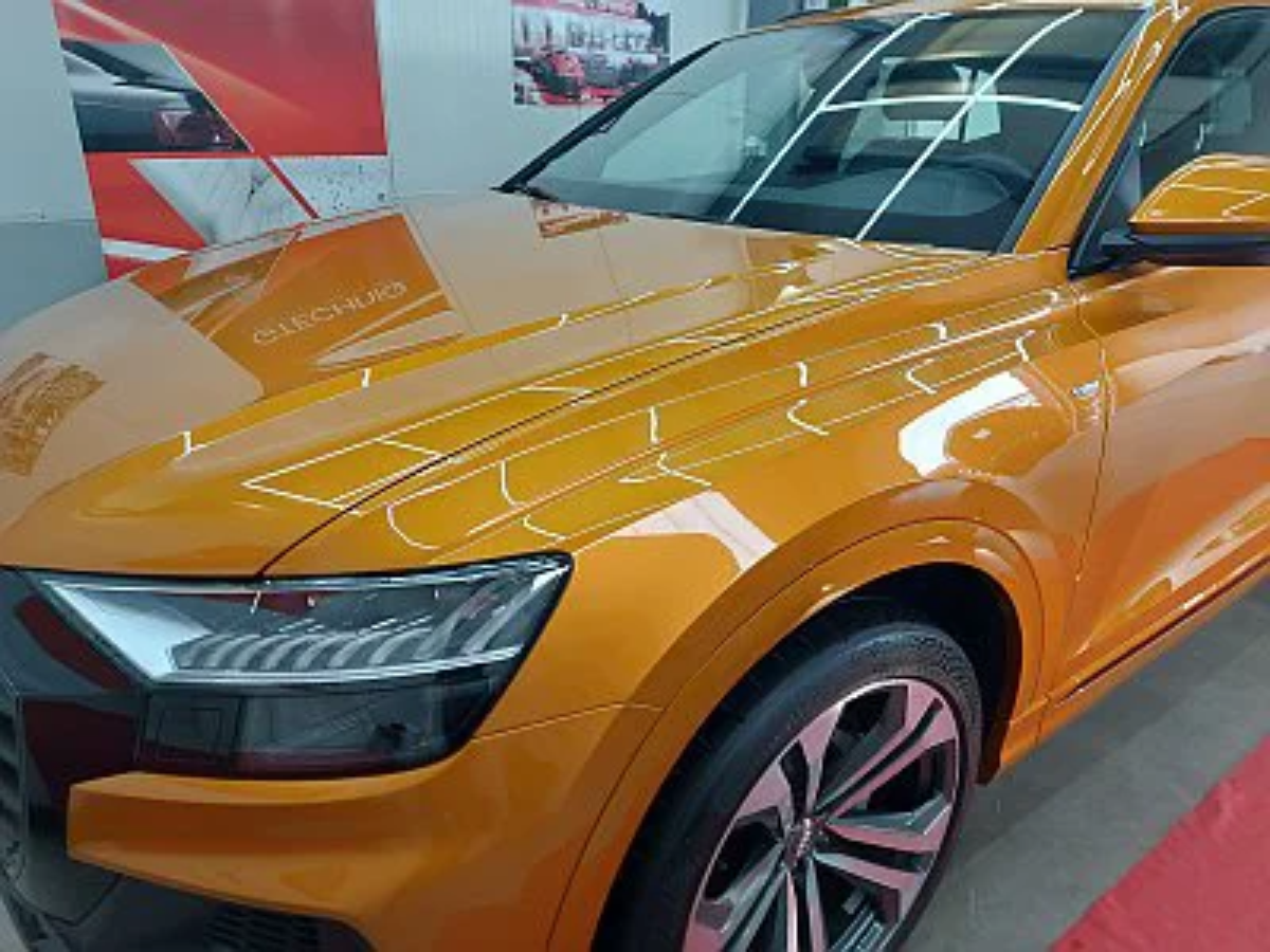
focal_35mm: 24
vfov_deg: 56.8
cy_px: 476
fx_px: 881
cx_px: 635
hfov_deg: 71.6
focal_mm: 5.23
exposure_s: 1/50
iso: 50
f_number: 1.8
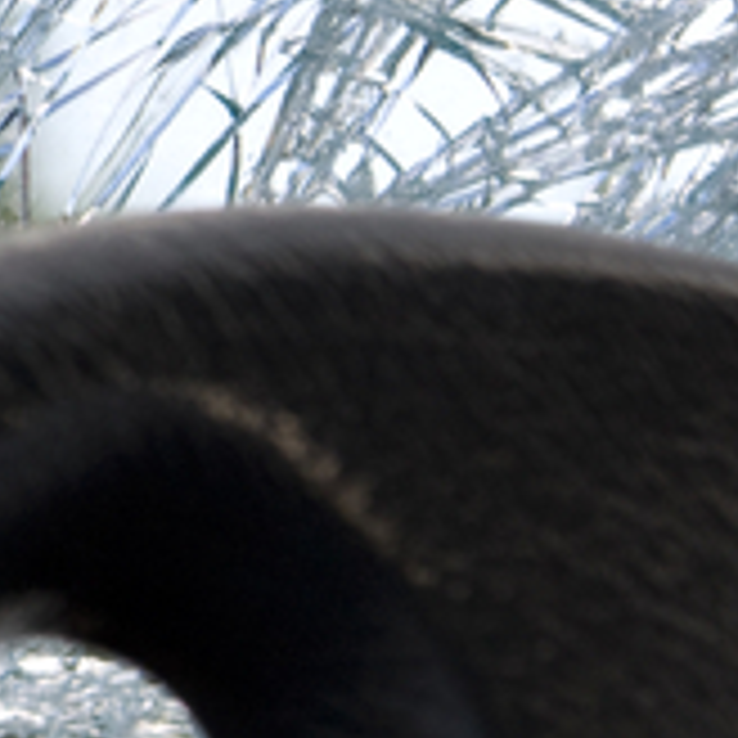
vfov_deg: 5.0
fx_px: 8432
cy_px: 25
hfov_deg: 4.9
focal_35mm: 350
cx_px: -644
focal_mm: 45
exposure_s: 1/125
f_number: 6.3
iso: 100
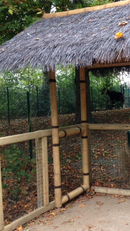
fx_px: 312
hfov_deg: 22.2
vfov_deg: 40.6
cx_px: 142
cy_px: 111
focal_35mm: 51
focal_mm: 4.13
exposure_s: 1/40
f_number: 2.4
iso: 50
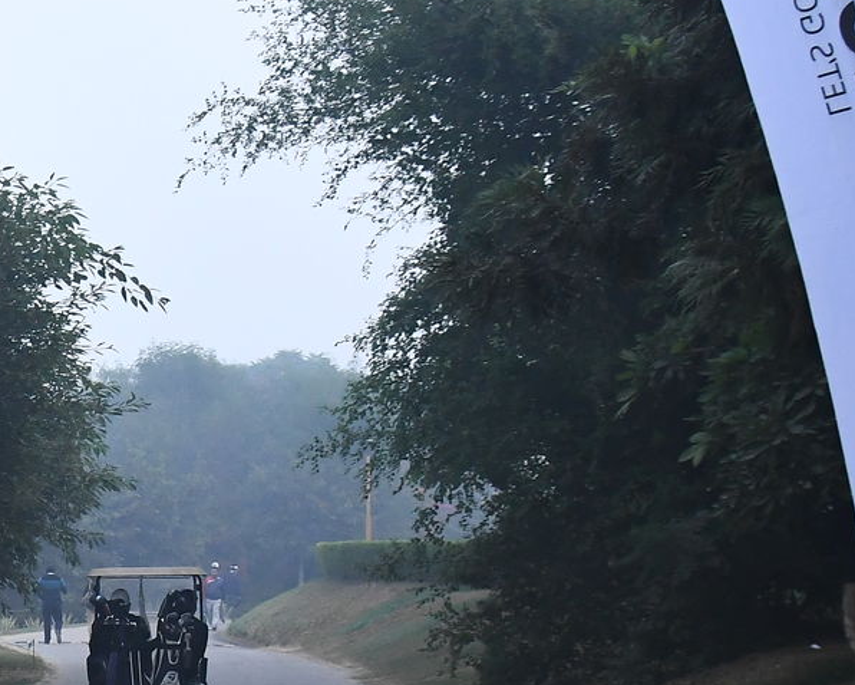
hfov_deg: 21.0
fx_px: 2151
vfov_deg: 18.0
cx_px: -161
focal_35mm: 85
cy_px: 476
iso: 1600
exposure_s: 1/80
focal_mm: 18
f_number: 3.5
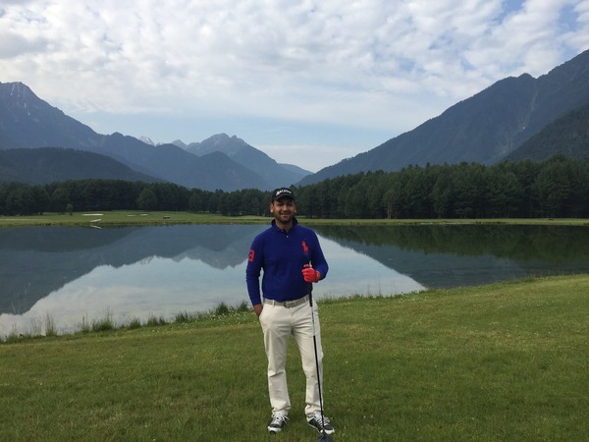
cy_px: 221
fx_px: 493
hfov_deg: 61.7
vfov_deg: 48.2
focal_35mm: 29
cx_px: 294
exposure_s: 1/1319
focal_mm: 4.15
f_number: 2.2
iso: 32
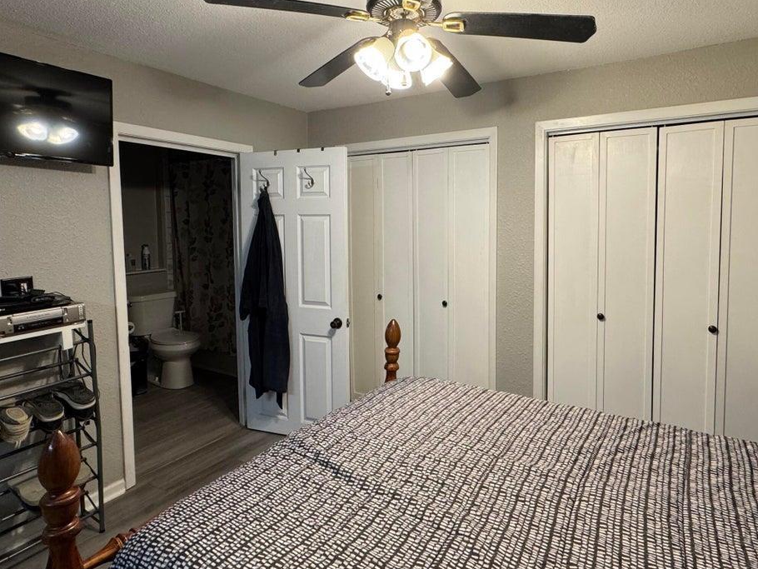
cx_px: 421
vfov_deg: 63.2
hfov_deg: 78.7
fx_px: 460
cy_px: 248
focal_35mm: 21
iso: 250
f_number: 2.2
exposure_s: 1/120
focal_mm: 2.22
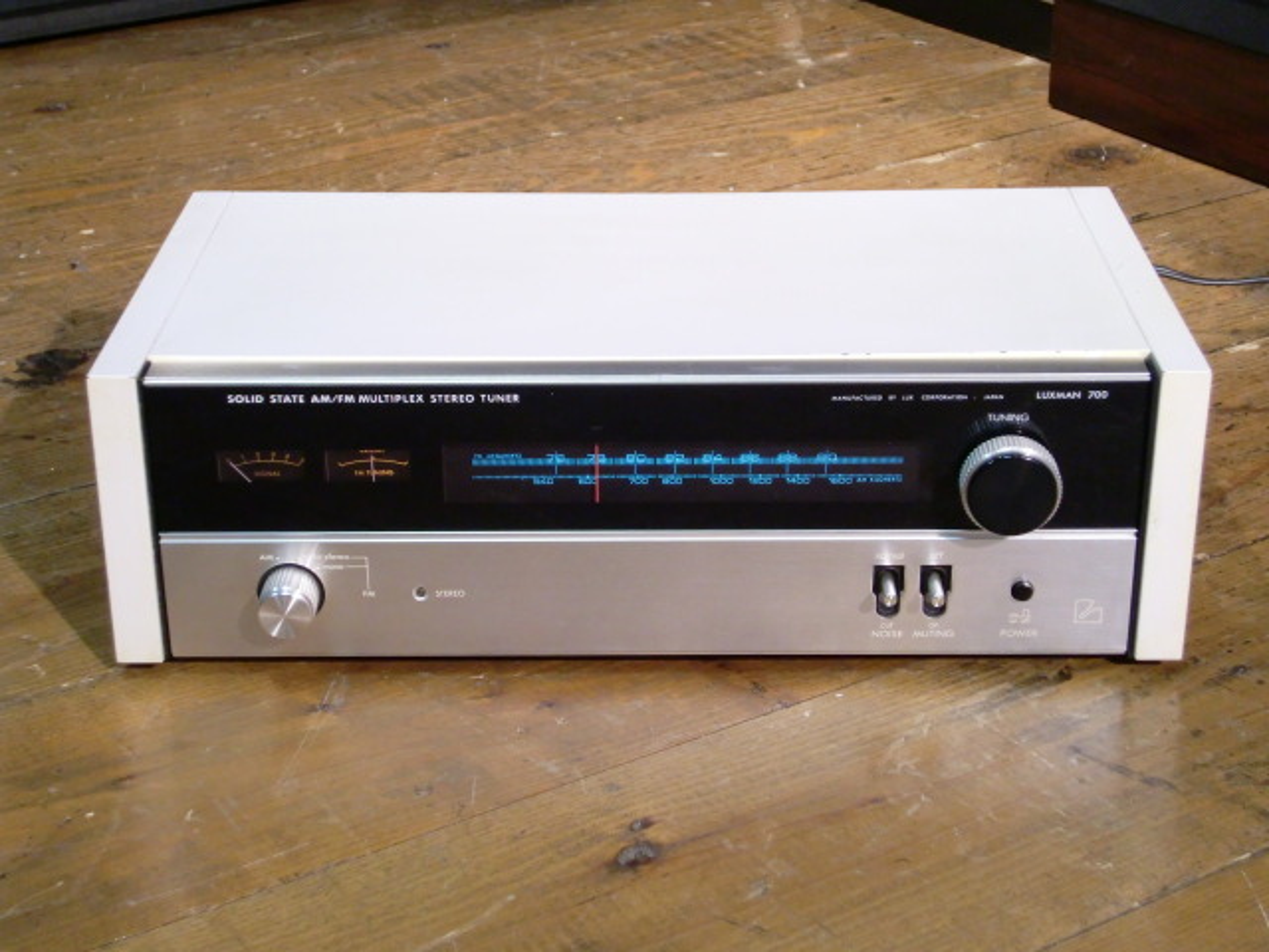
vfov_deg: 22.3
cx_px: 634
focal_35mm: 66
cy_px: 476
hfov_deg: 29.4
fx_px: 2420
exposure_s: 1/30
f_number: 4.1
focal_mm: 11.7
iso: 400
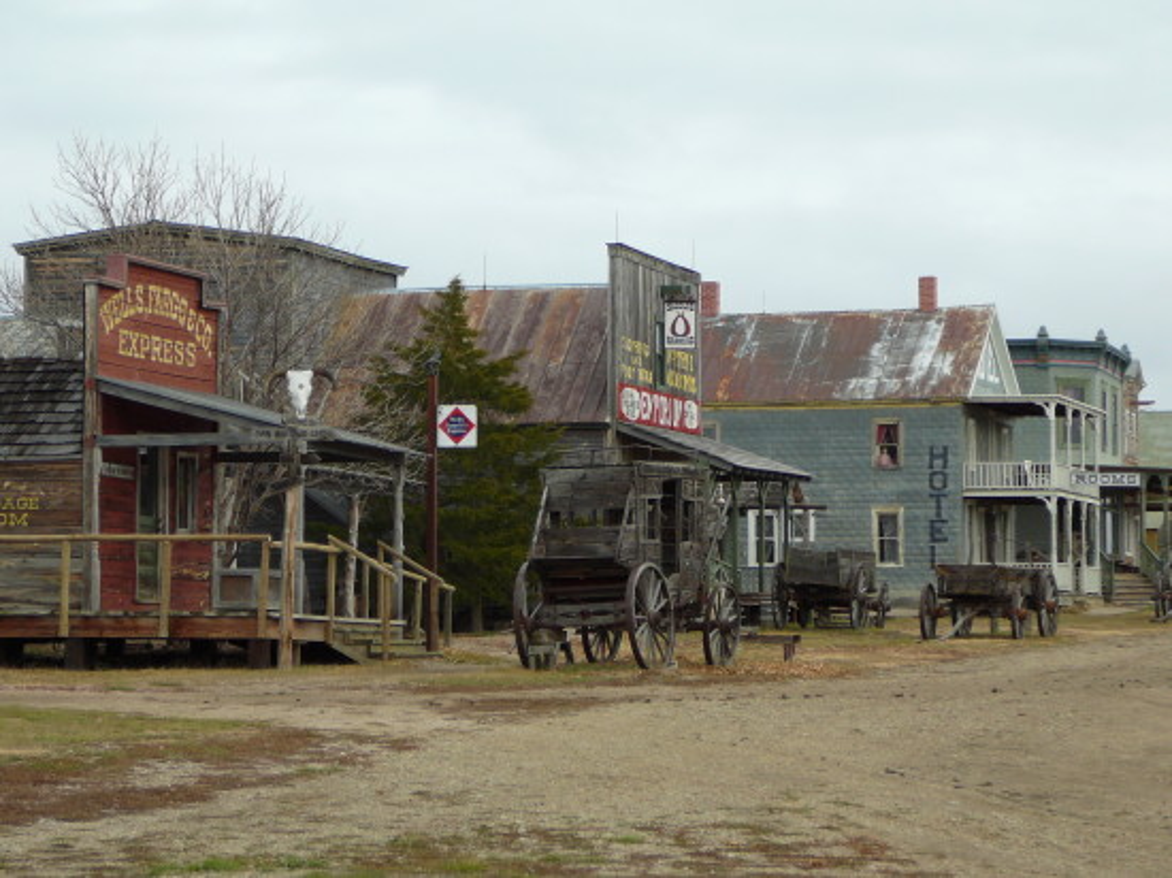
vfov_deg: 12.5
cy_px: 439
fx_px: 3993
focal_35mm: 118
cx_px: 586
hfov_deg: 16.7
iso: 80
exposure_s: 1/60
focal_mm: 17.6
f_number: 3.9
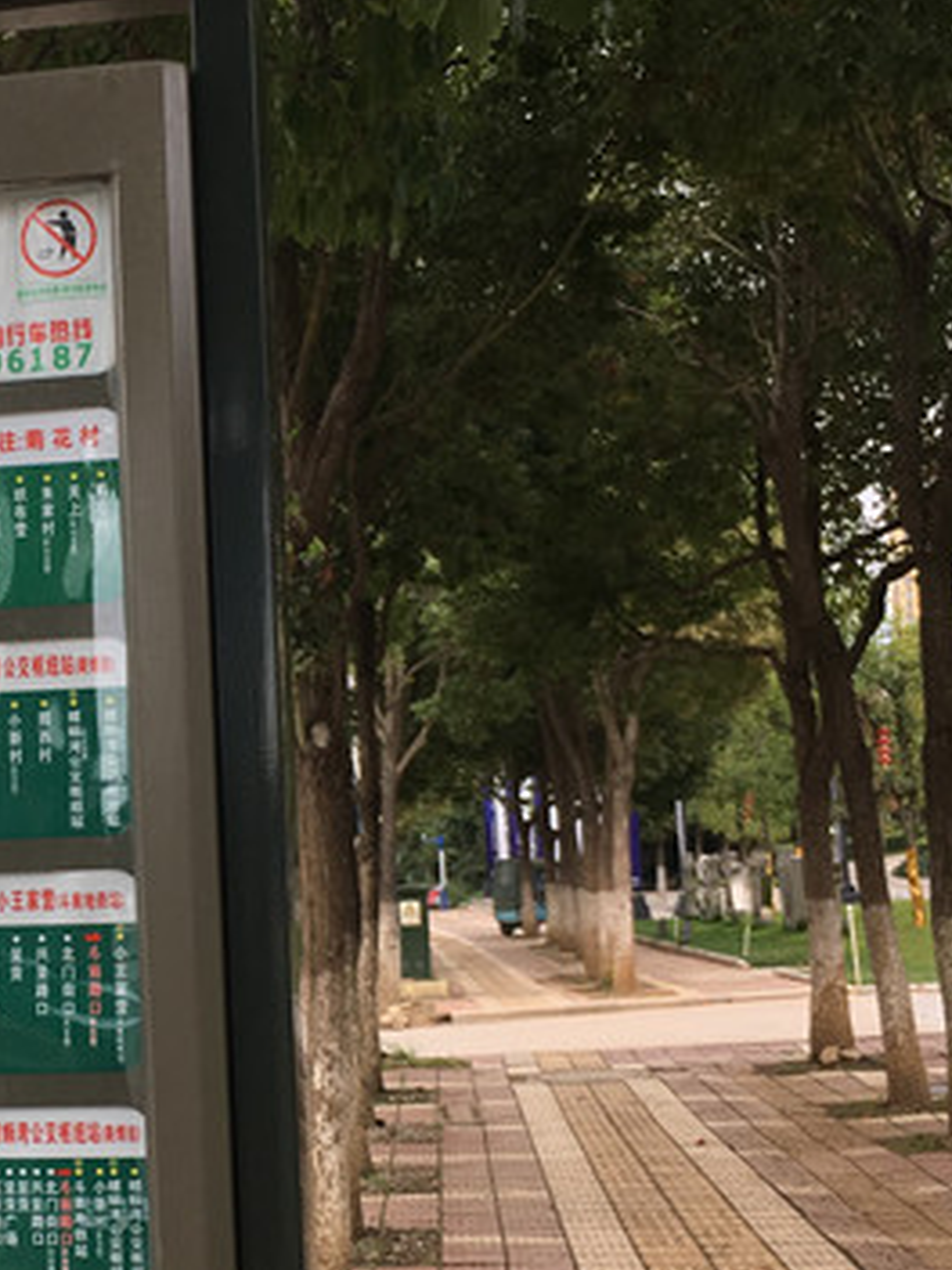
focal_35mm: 66
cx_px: 25
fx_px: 2420
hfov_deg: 21.6
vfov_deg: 29.4
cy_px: 718
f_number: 2.2
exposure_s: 1/527
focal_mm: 4.15
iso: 25
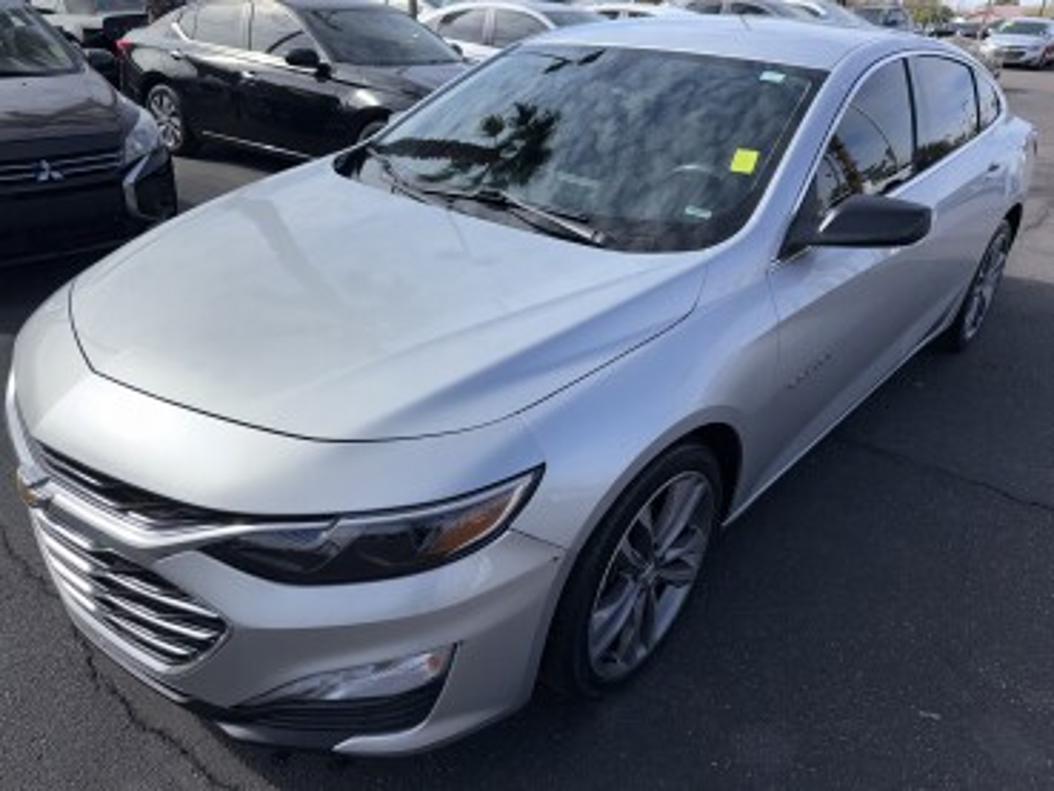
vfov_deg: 56.8
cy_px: 396
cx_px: 527
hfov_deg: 71.6
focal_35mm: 24
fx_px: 731
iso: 80
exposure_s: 1/10309
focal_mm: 6.76
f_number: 1.78
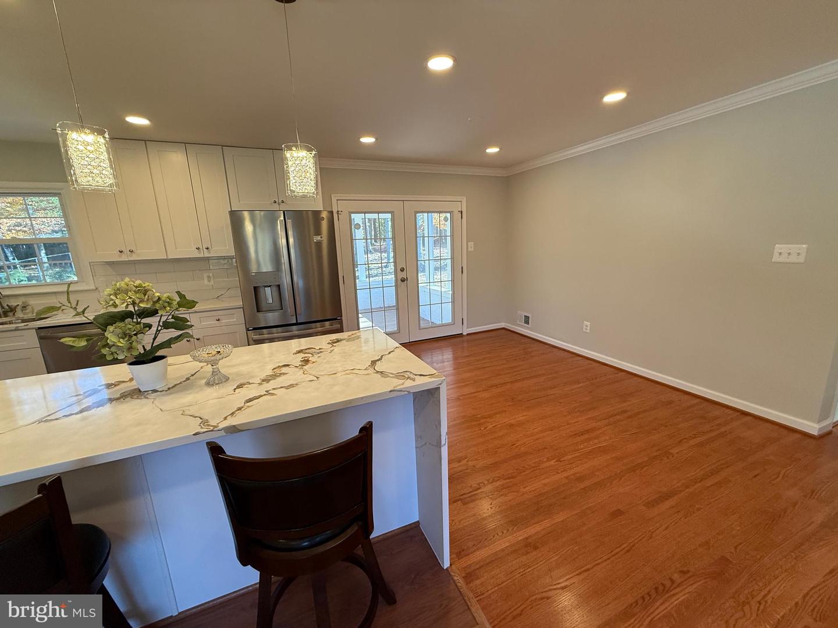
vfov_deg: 85.7
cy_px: 314
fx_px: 339
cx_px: 419
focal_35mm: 14
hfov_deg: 102.1
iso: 125
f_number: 2.2
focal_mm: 2.22
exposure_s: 1/120
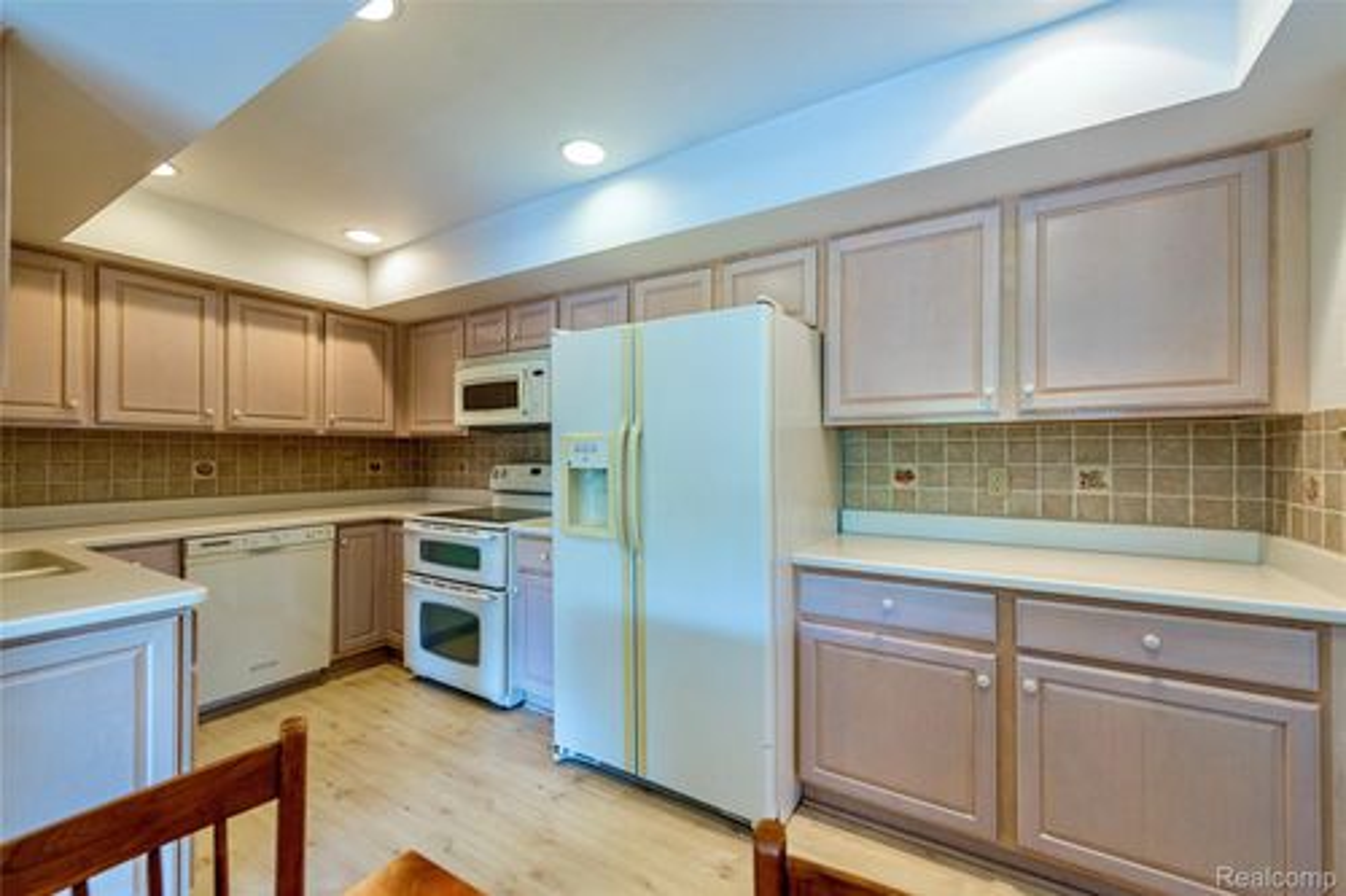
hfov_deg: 104.3
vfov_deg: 81.2
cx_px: 673
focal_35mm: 14
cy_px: 448
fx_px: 523
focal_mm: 14
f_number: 5
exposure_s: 1/200
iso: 1600
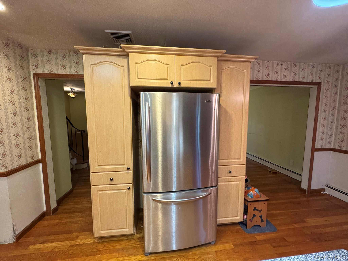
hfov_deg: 102.1
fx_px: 141
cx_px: 174
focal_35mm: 14
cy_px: 130
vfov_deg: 85.7
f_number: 2.2
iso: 320
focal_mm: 2.22
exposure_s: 1/60
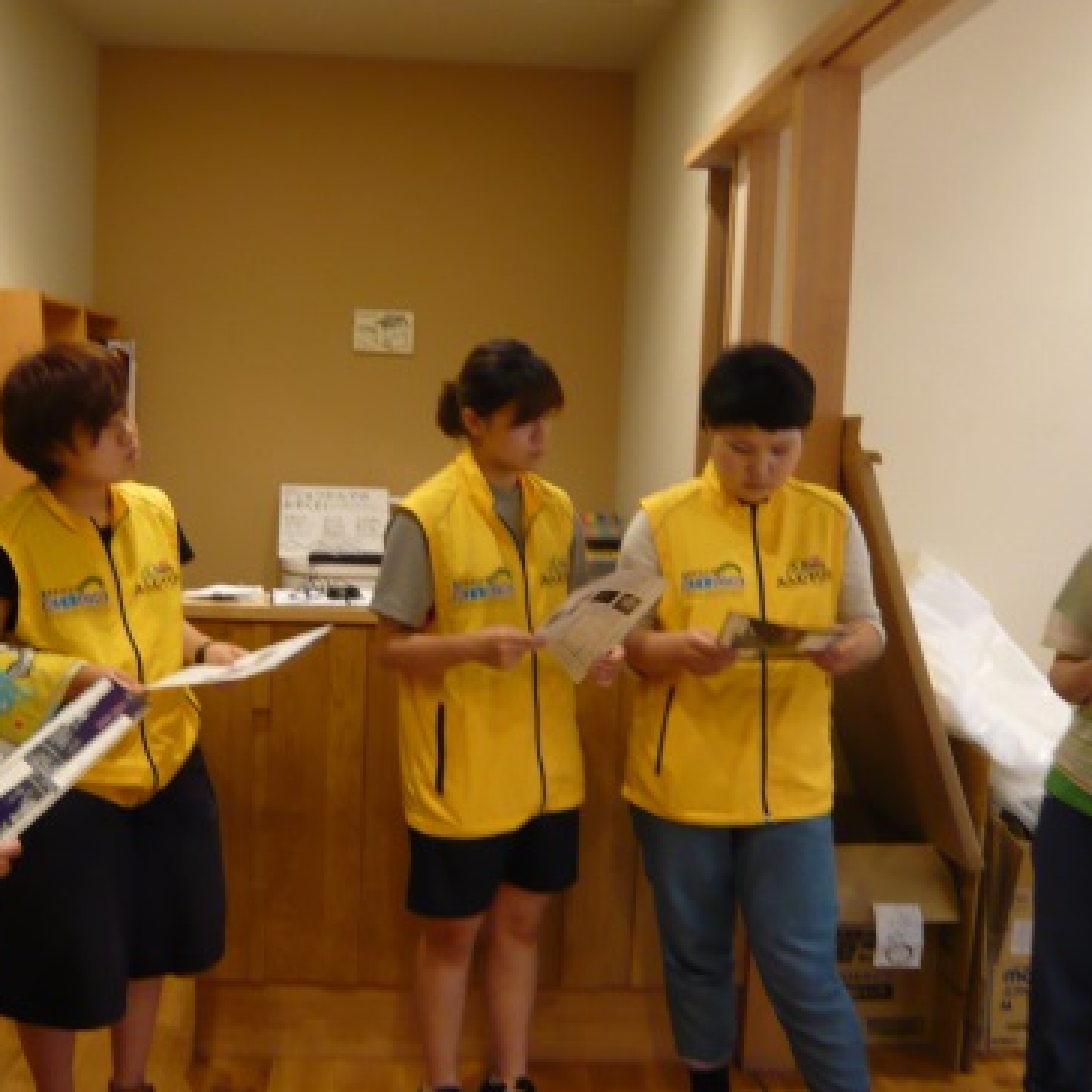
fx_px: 1213
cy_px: 550
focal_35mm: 34
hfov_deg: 48.3
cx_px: 471
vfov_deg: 48.5
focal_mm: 4.6
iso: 200
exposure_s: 1/8
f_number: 2.8
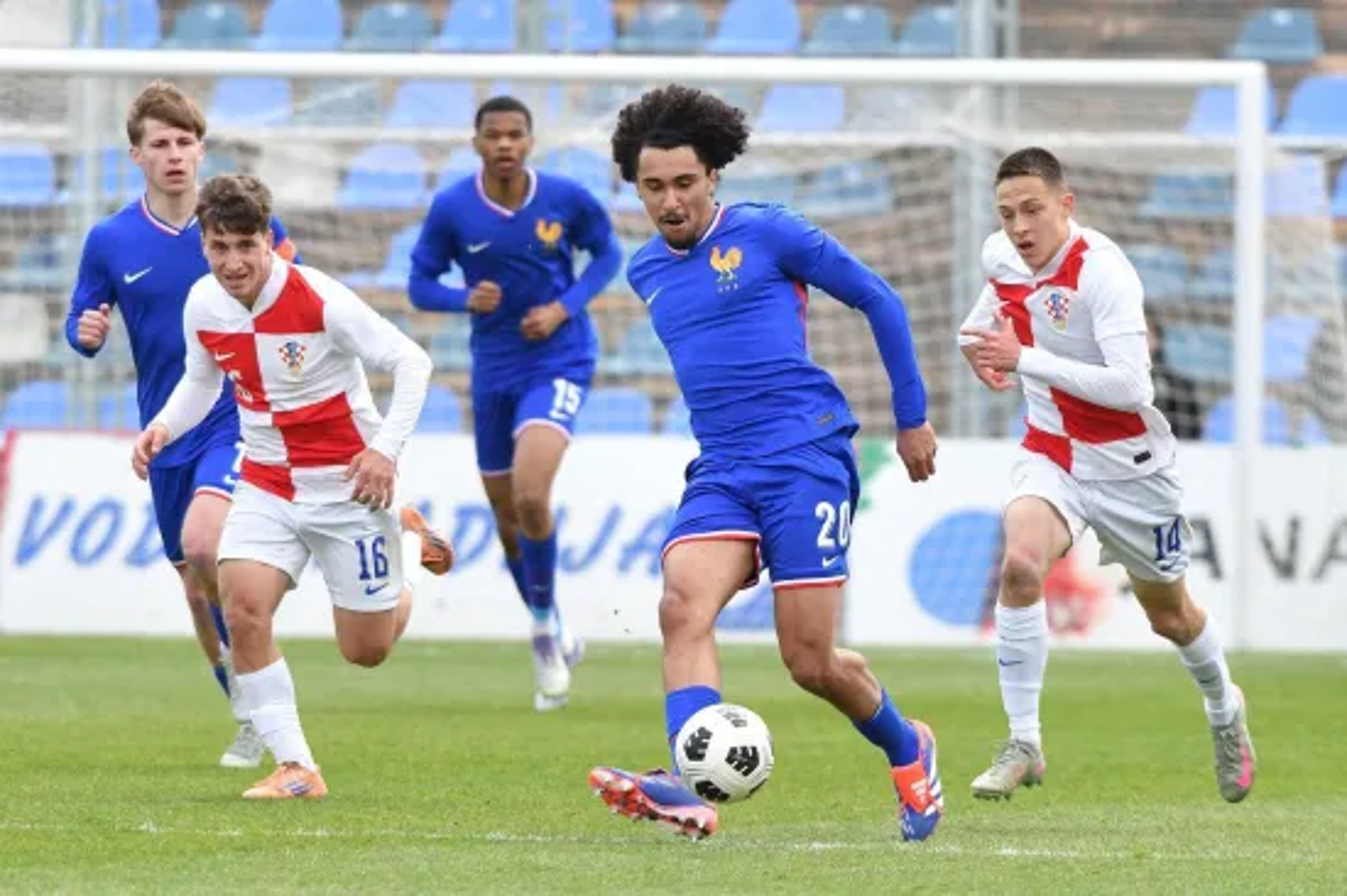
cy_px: 448
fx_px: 12714
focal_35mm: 340
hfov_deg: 6.1
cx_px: 674
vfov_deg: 4.0
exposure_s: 1/1600
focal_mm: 340
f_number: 5
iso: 800
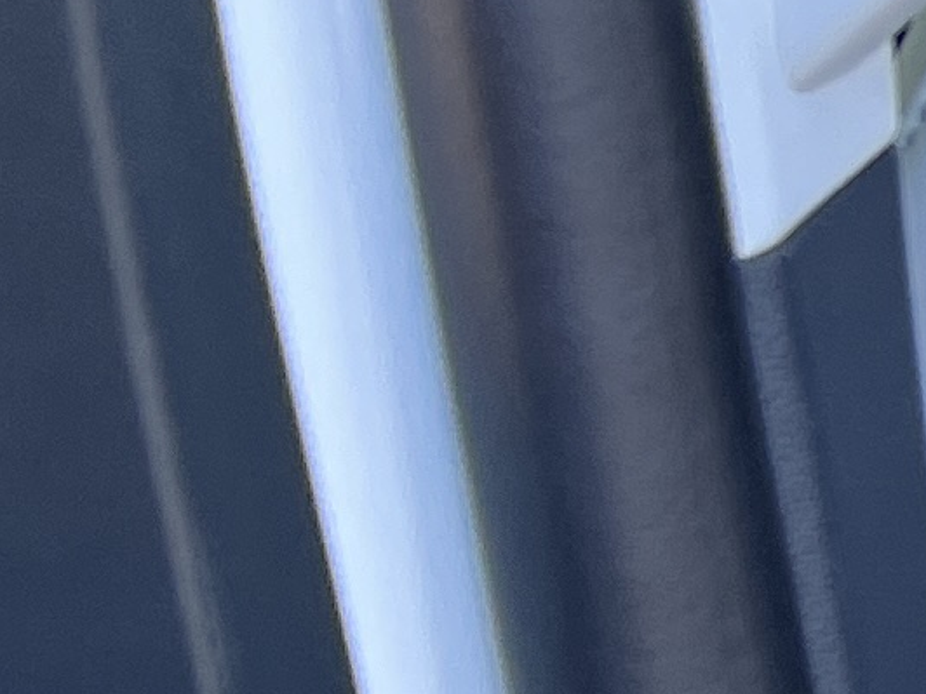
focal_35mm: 197
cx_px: 3493
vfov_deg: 7.5
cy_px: 353
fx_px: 5270
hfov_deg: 7.6
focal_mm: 5.7
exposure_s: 1/121
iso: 80
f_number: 1.5
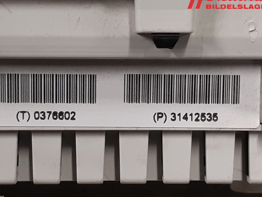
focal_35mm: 28
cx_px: 131
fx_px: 212
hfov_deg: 63.5
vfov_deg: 49.7
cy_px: 92
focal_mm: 3.93
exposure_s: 1/50
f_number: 1.7
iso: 80
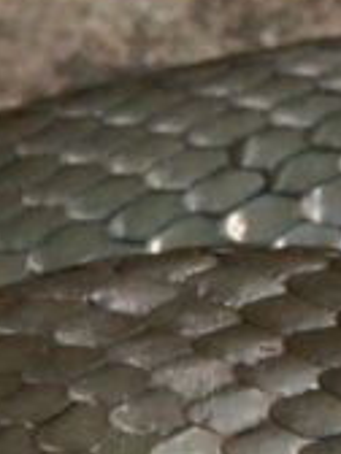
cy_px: 489
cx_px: 1061
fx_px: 14382
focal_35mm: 1095
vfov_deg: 1.8
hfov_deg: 1.4
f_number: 11
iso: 800
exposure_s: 1/200
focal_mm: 80
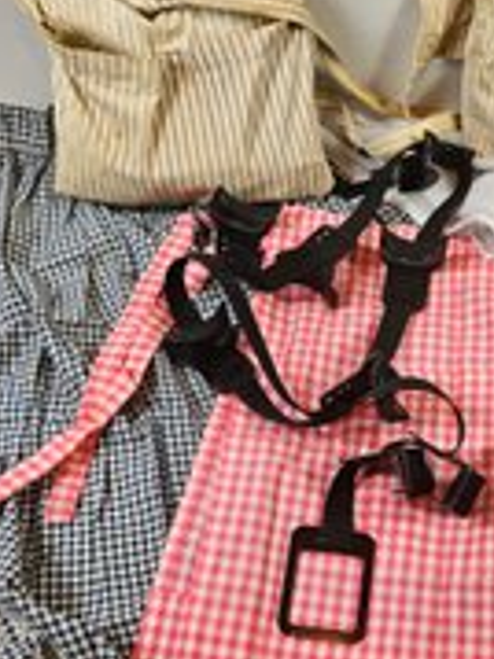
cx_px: 352
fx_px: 838
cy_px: 414
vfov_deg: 42.6
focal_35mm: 44
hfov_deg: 32.4
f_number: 1.8
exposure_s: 1/120
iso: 100
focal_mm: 5.4
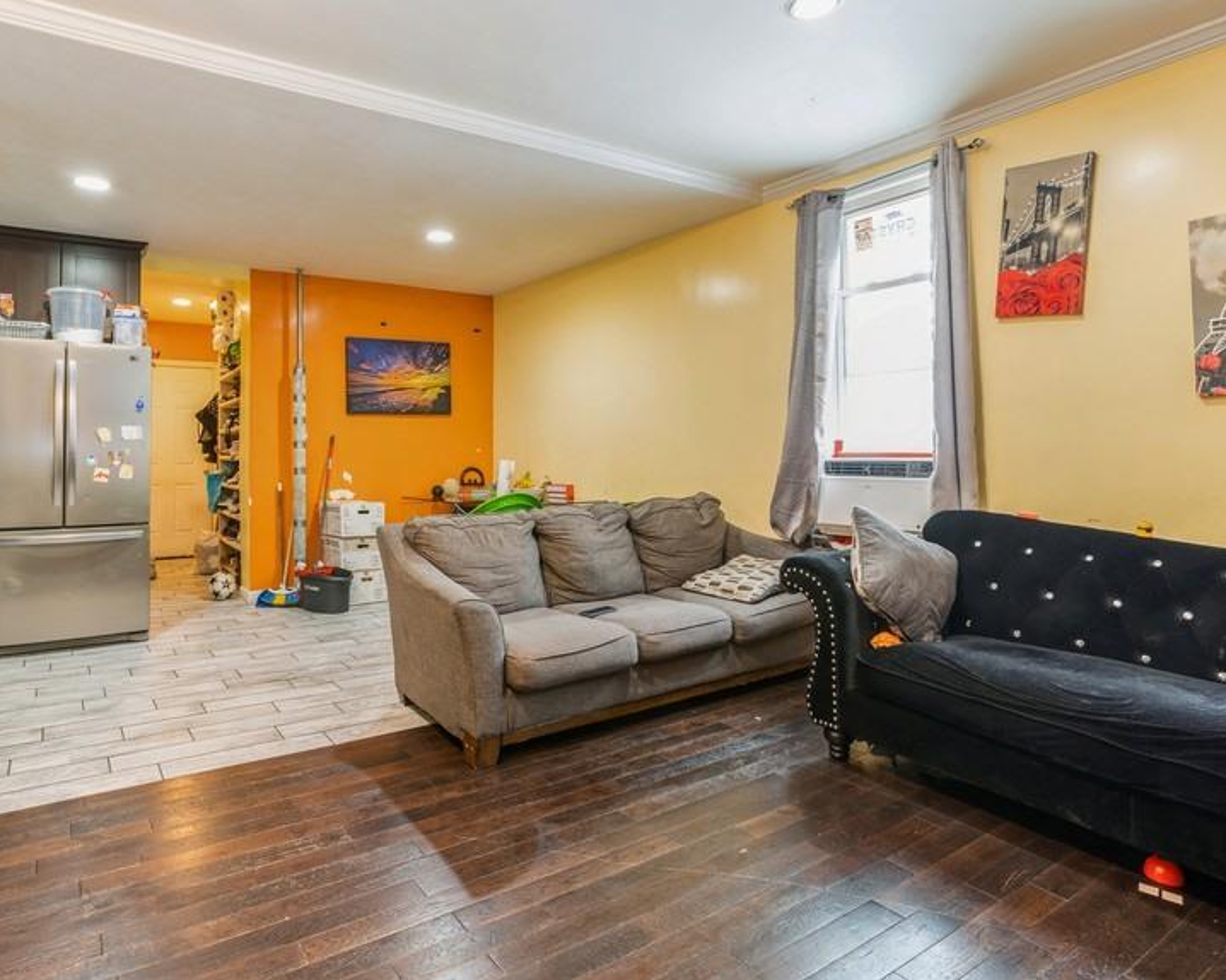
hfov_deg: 79.9
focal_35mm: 20
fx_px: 726
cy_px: 471
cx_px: 521
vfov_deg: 68.1
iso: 100
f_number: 8
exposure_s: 3.2
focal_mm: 17
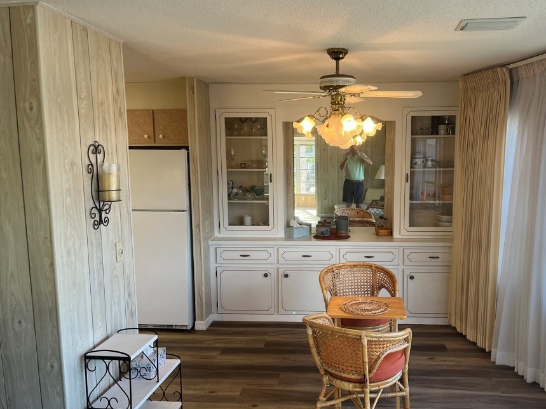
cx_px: 318
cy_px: 220
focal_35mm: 31
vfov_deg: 45.4
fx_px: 489
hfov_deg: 58.0
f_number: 1.6
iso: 100
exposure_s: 1/120
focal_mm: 5.1
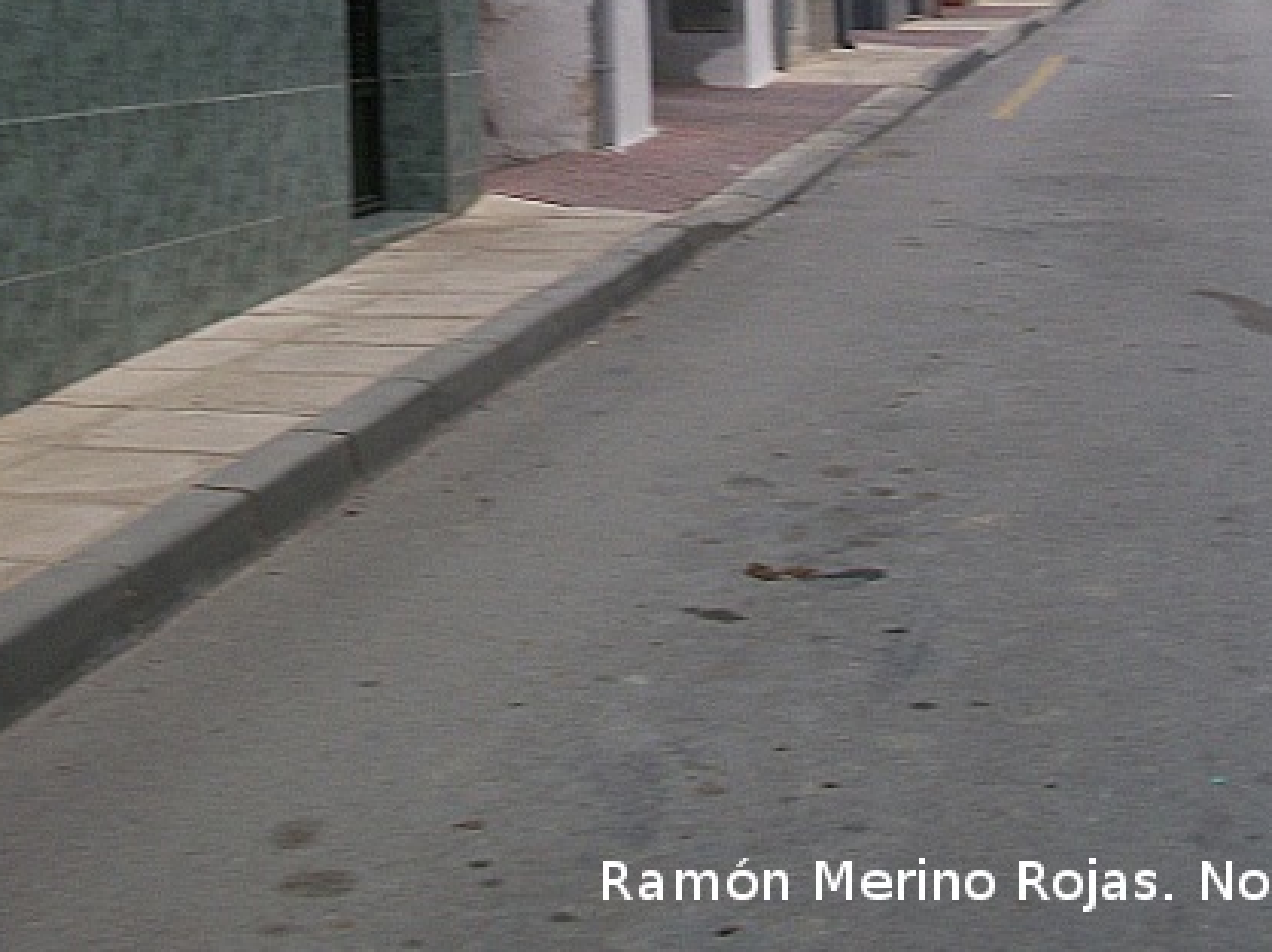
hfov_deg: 28.8
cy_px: 43
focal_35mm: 67
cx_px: 453
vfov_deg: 21.3
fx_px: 2461
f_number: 3.1
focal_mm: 6.3
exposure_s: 1/100
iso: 80
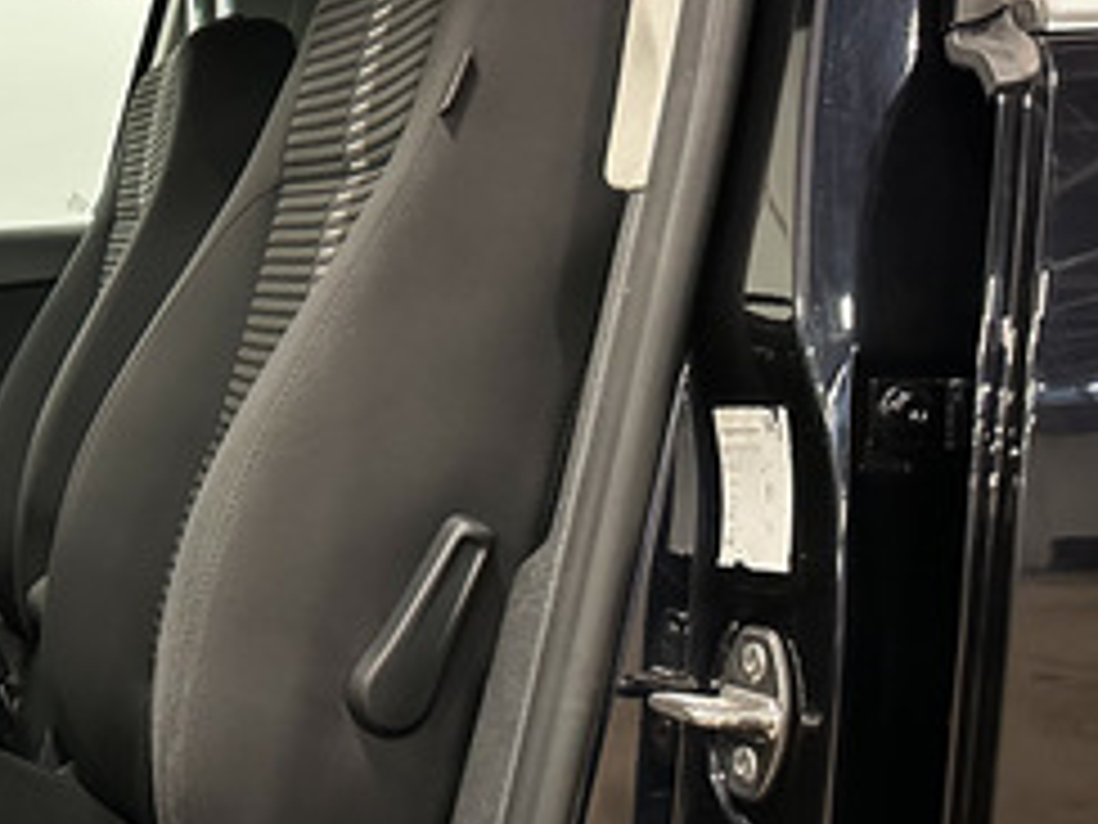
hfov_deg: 29.0
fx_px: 1871
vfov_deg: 24.8
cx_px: -166
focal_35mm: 59
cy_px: 477
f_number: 1.8
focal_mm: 6.86
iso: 1000
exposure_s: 1/40
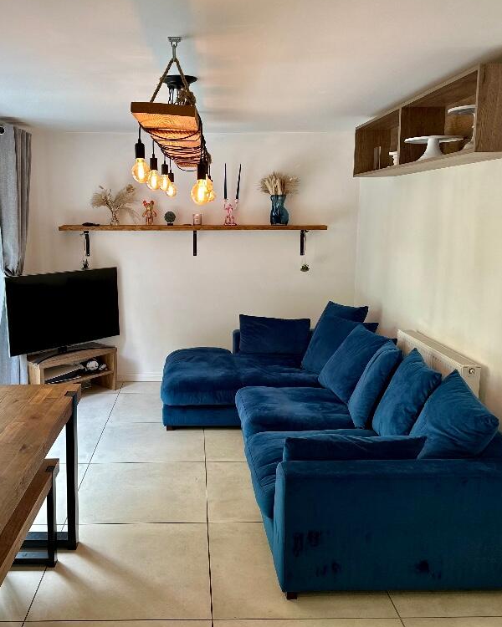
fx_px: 594
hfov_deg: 45.5
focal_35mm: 32
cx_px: 200
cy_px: 309
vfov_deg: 55.7
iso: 100
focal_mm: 6.86
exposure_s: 1/100
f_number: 1.78
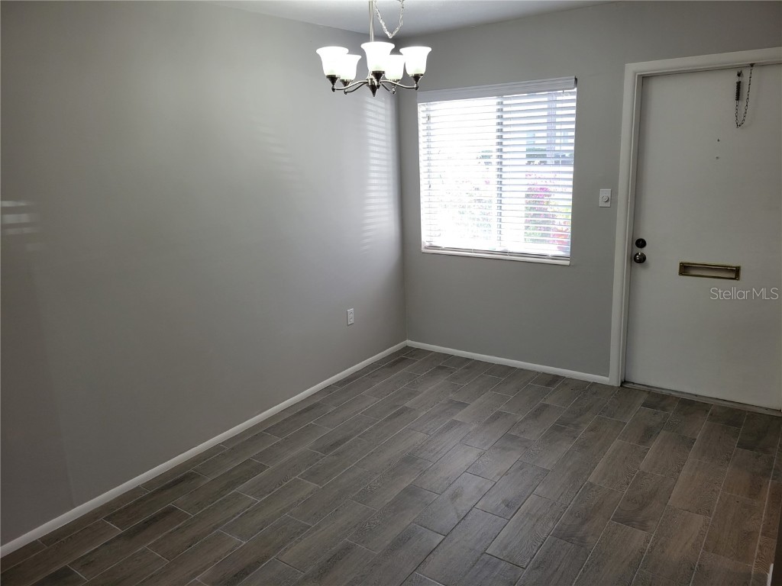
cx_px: 391
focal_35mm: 26
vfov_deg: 53.1
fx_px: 587
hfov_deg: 67.3
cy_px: 293
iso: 64
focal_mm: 5.4
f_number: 1.8
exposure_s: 1/120
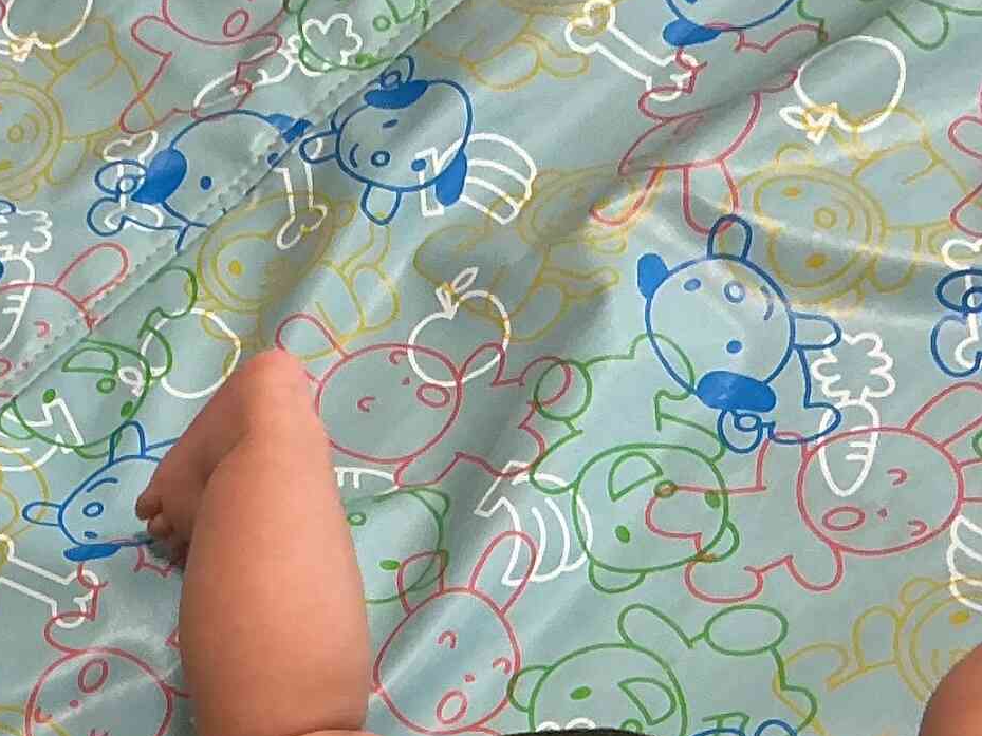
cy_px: 1064
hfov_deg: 17.9
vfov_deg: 13.7
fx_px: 2894
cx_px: -318
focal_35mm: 102
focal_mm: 3
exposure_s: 1/60
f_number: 1.8
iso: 50
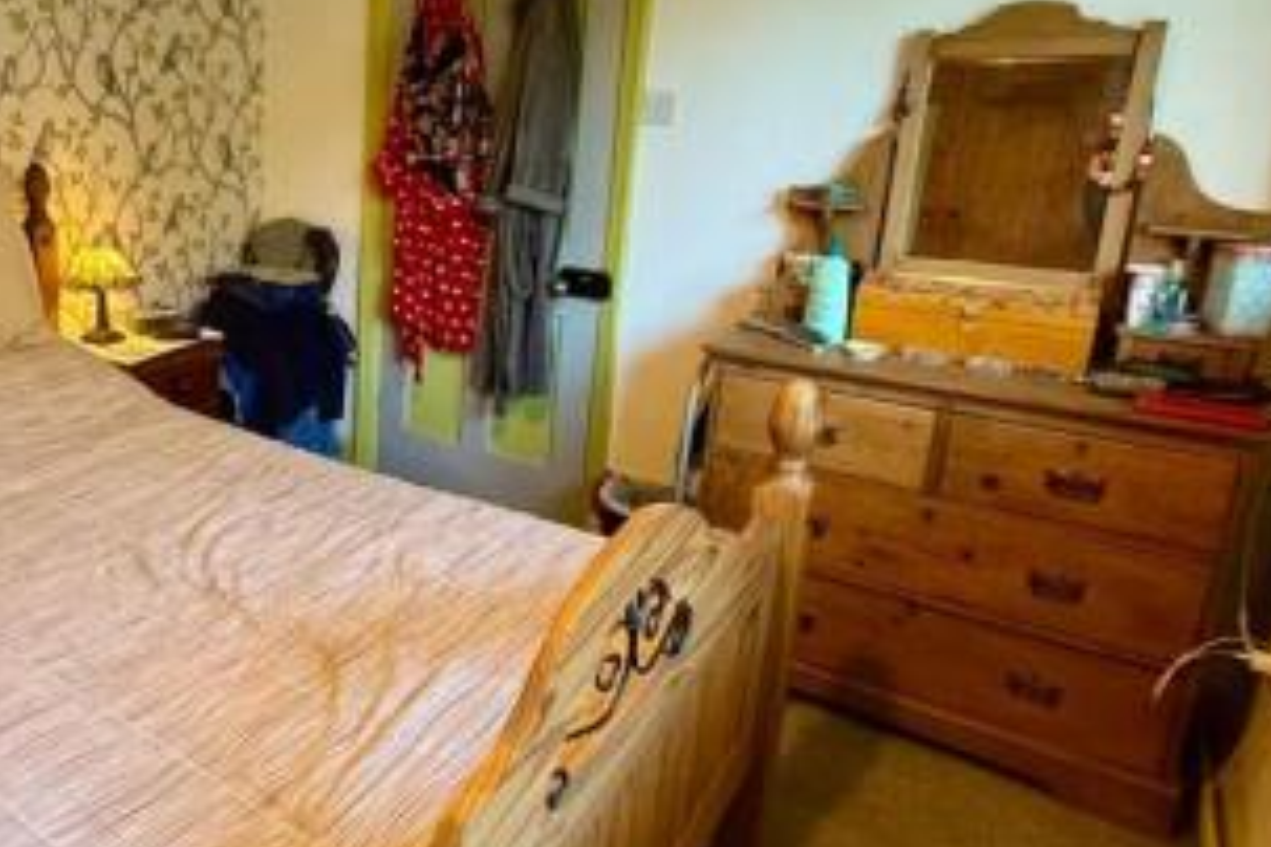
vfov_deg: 46.1
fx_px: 988
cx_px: 241
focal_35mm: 28
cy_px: 329
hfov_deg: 59.9
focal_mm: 2.22
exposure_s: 1/76
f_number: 2.2
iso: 320
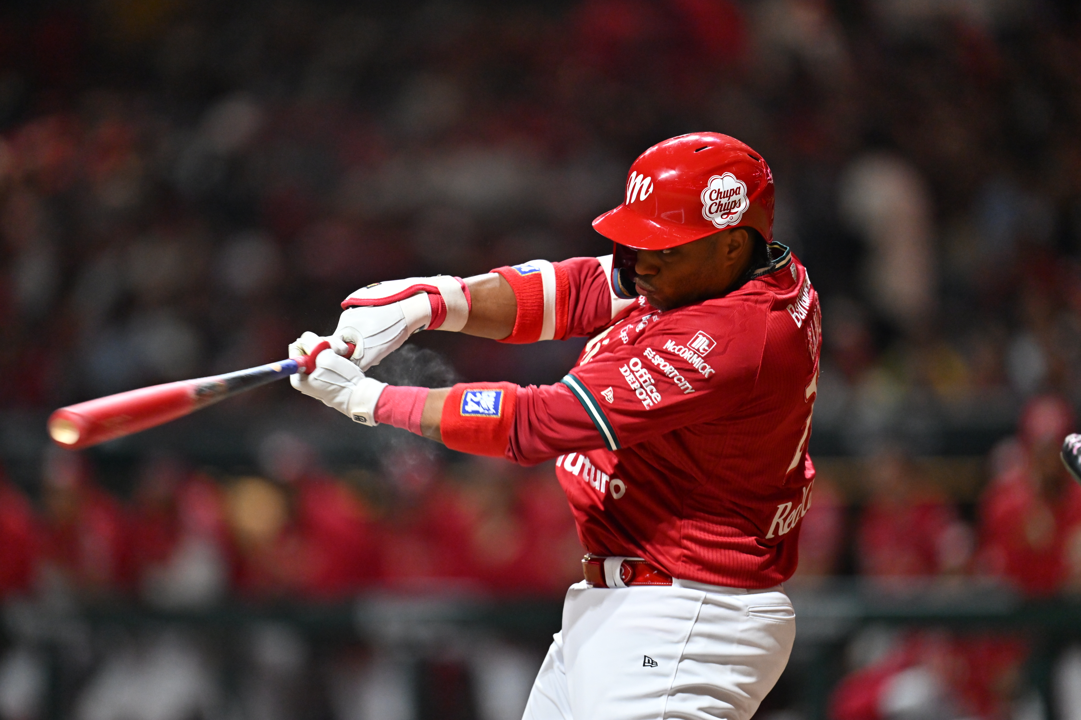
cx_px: 540
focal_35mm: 400
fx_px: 12010
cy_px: 360
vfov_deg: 3.4
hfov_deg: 5.2
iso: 3200
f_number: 2.8
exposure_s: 1/1000
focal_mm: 400
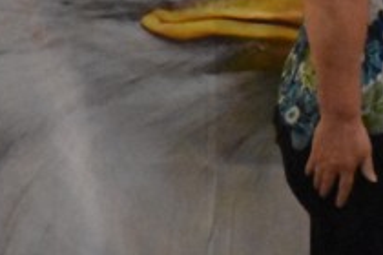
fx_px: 8564
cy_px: -91
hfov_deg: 2.5
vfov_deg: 1.7
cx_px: 967
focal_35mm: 805
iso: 9000
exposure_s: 1/125
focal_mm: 98
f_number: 5.6
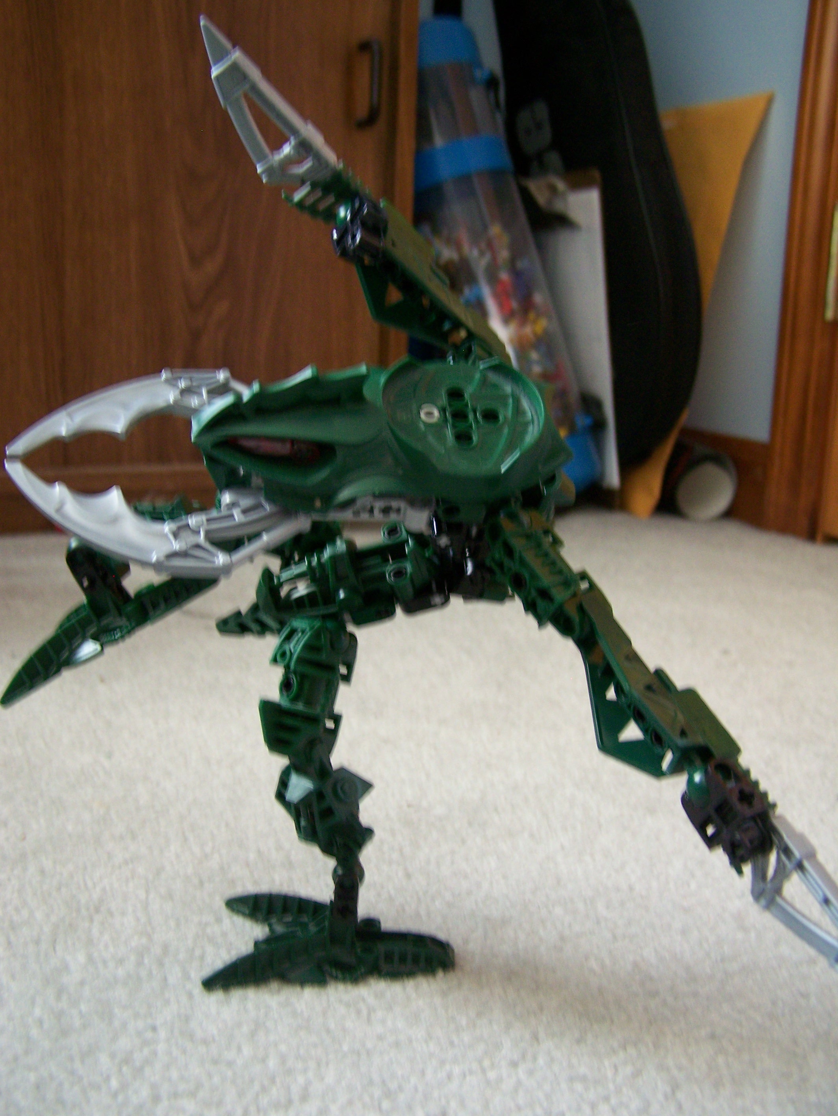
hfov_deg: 37.8
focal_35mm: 38
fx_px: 1225
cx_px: 419
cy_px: 558
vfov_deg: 48.9
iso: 160
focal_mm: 6.3
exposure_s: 1/8
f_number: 2.8
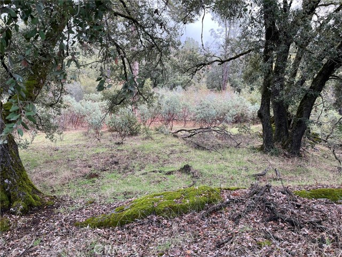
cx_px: 171
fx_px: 257
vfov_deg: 53.1
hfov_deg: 67.3
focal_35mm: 26
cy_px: 128
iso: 40
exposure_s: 1/235
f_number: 1.6
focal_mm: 5.1
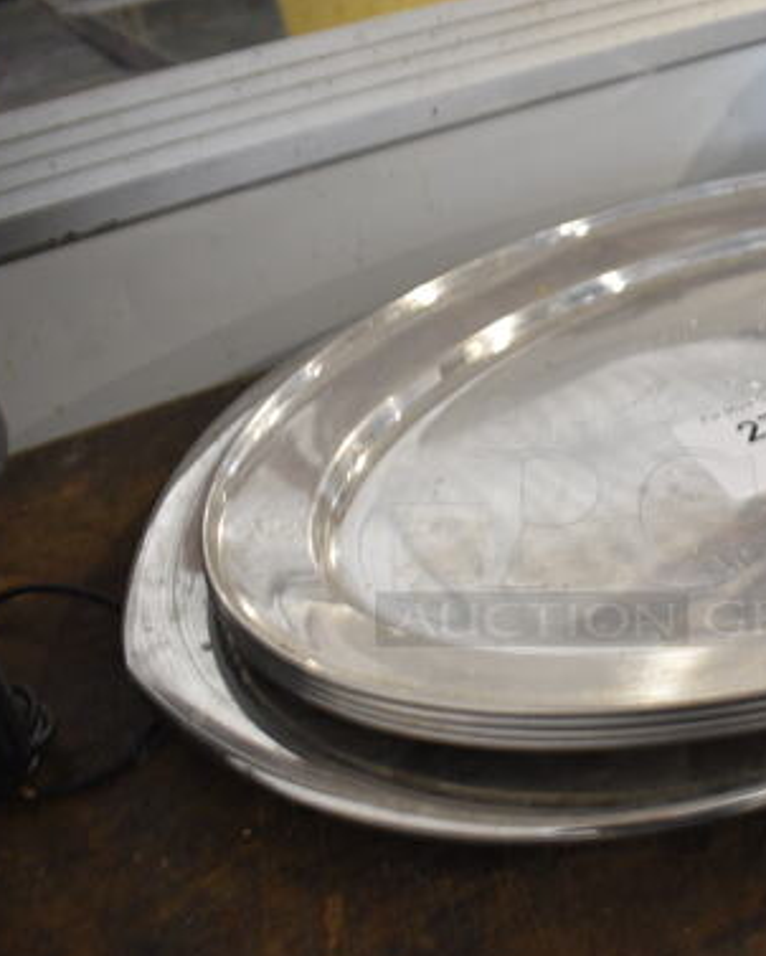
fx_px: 1161
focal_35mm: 41
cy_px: 512
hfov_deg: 34.8
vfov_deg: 44.7
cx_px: 659
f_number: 4
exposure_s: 1/30
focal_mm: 18
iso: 500
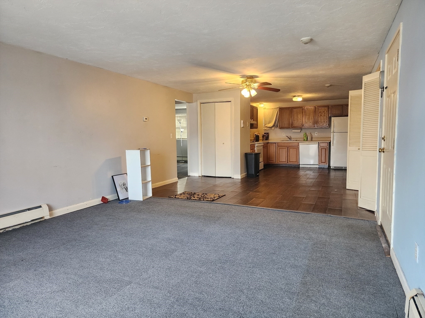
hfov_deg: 73.9
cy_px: 159
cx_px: 212
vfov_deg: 58.9
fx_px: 282
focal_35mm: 23
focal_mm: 6.4
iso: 500
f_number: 1.8
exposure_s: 1/120
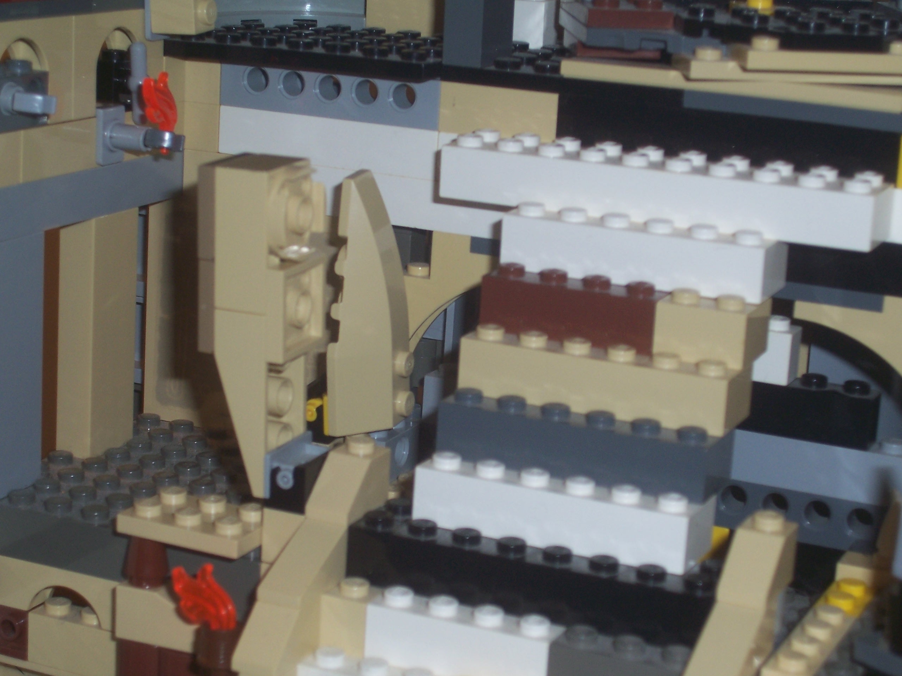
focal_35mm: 82
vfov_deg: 18.0
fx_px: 2137
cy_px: 338
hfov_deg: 23.8
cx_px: 451
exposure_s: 1/90
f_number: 4.1
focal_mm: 13.5
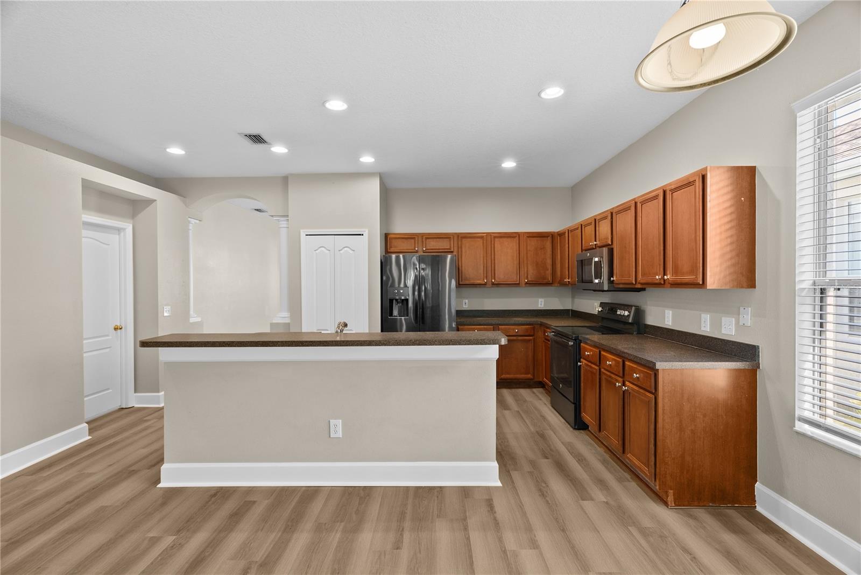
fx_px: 383
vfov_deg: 73.8
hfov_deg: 96.7
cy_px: 288
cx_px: 430
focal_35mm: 16
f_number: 9
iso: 320
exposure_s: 1.3
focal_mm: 16
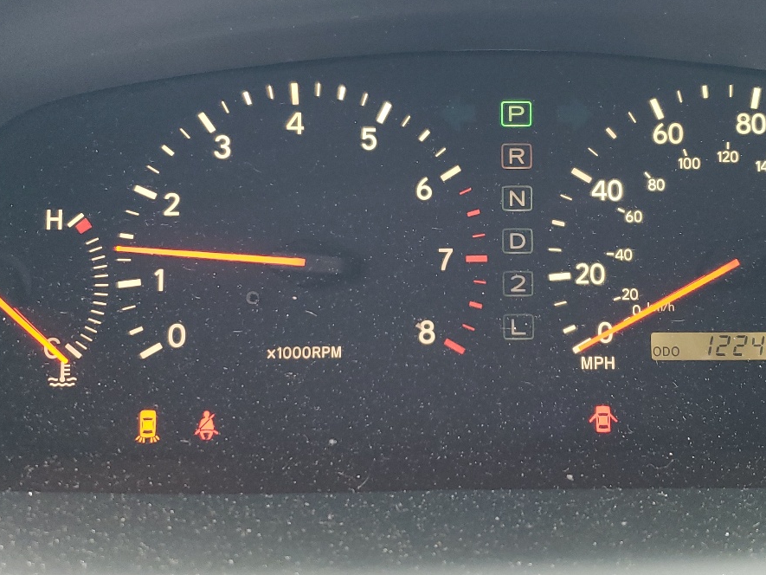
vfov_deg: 30.8
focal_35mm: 47
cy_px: 223
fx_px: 1040
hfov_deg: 40.1
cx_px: 486
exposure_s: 1/60.2
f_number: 1.5
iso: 136
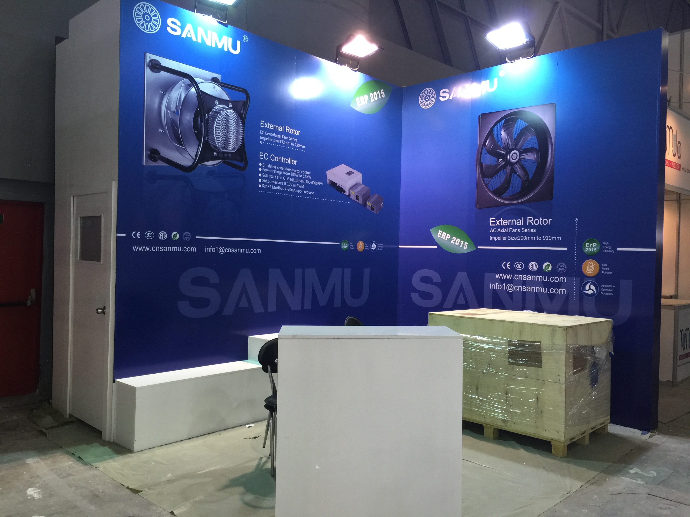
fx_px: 578
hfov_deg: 61.7
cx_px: 345
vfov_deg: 48.2
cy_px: 258
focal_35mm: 29
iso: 50
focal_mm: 4.15
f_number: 2.2
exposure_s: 1/33
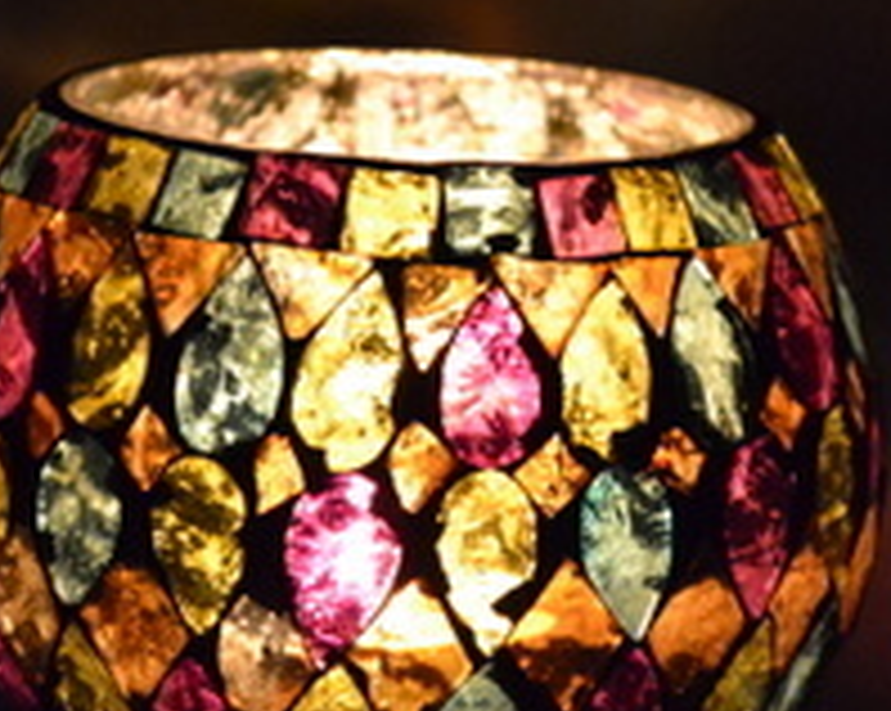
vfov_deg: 8.2
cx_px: 472
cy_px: 446
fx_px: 4956
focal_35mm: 188
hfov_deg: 10.3
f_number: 5.6
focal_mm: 55
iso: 3200
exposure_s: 1/15
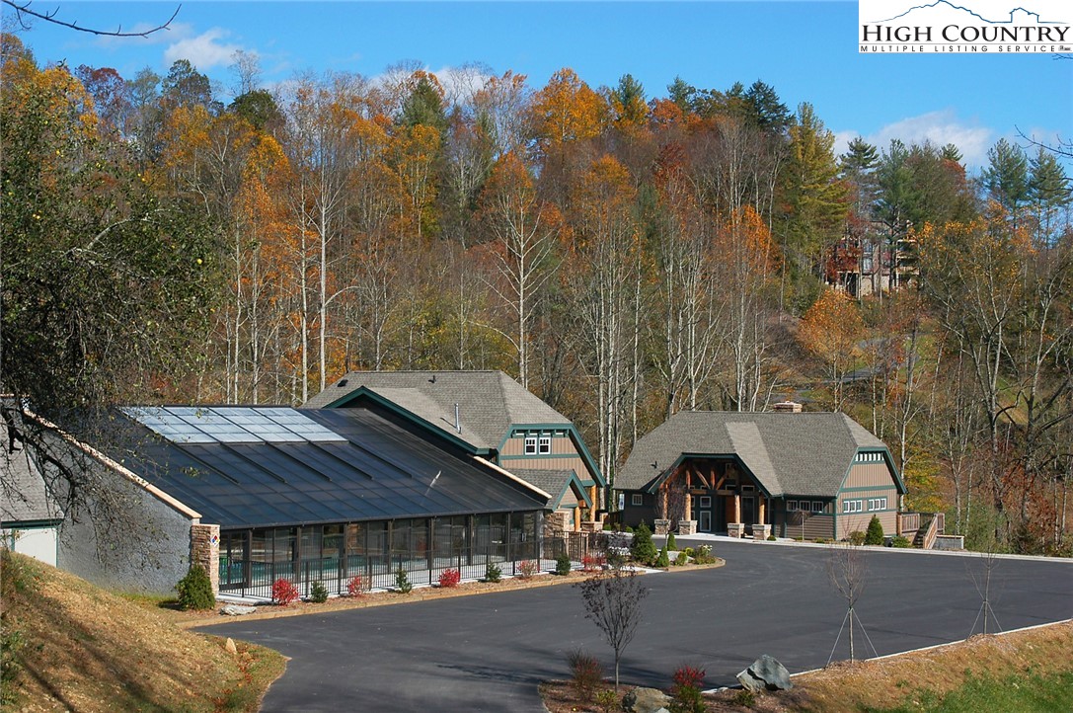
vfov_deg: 20.6
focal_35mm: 66
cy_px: 356
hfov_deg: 30.5
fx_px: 1965
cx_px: 536
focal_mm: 44
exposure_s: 1/250
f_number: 6.3
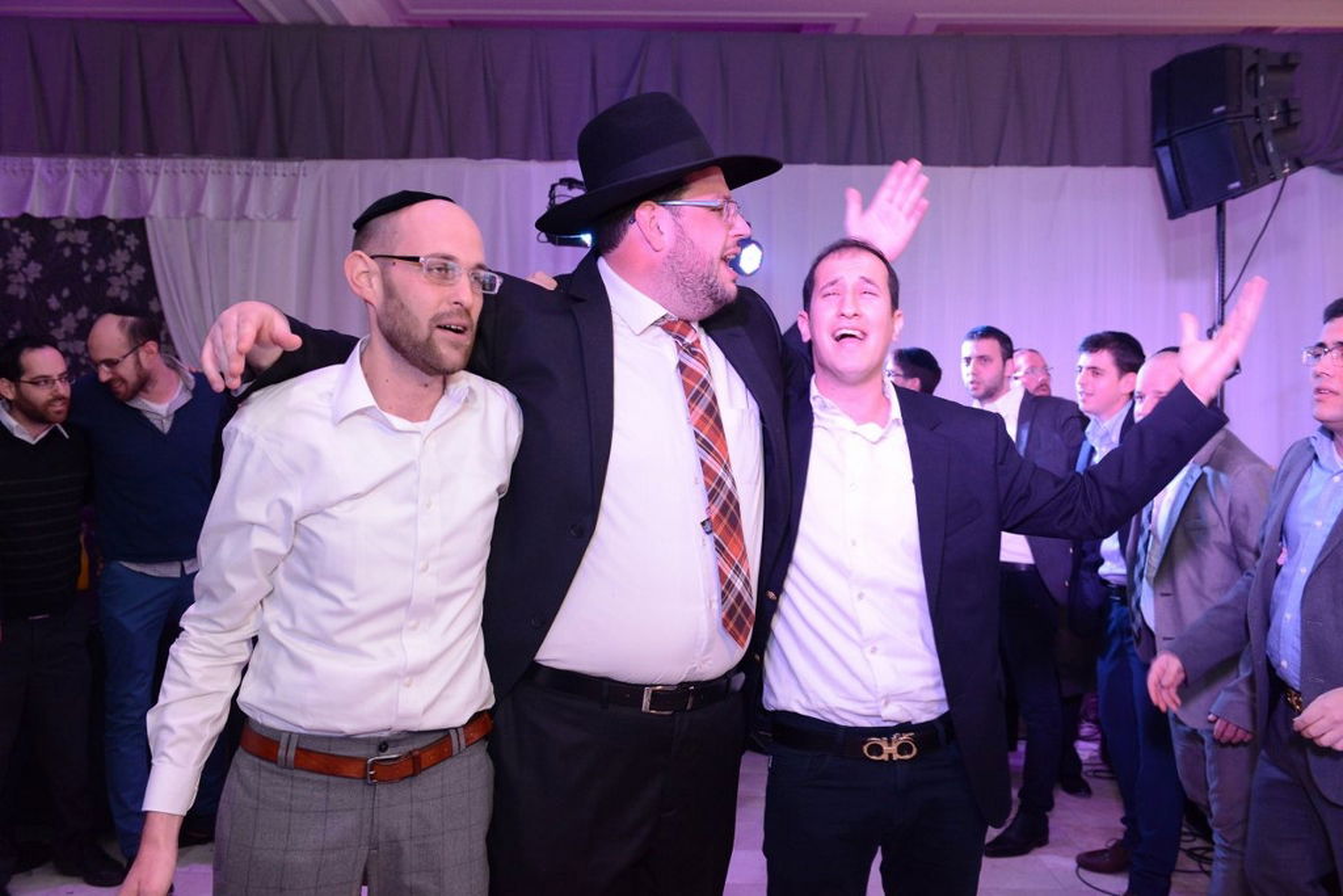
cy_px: 448
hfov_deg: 58.7
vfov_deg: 41.1
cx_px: 672
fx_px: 1194
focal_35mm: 32
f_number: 5.6
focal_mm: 32
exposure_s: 1/100
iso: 3200
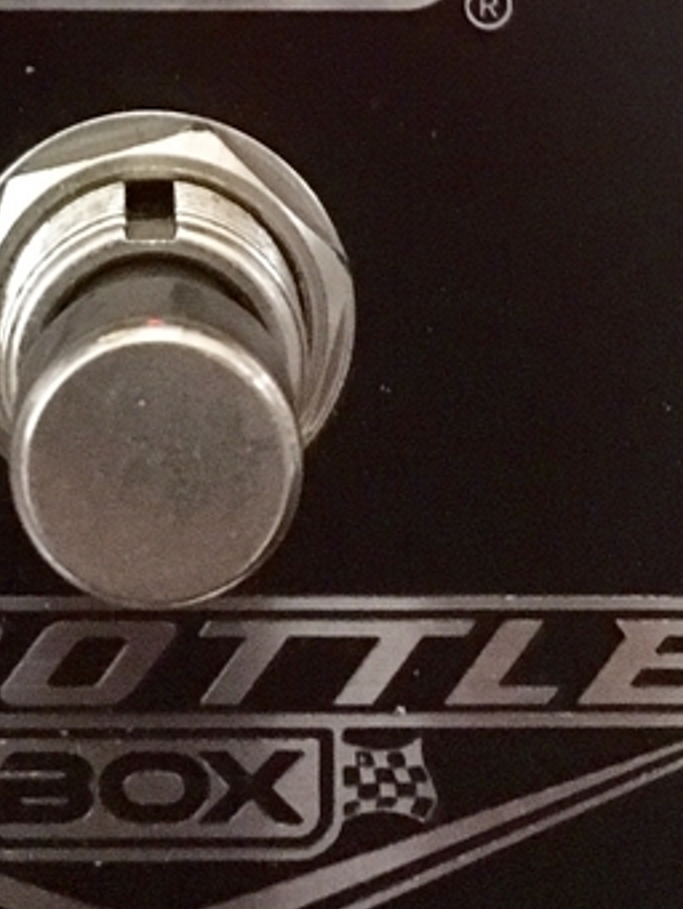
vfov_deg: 17.3
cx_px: 155
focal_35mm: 102
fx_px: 2682
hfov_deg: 14.4
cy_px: -458
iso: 800
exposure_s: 1/15
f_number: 2.2
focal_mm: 4.15
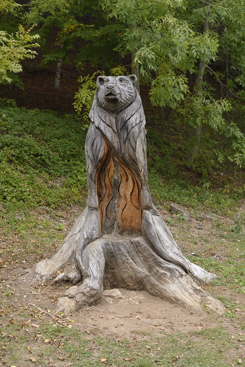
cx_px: 122
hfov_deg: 34.2
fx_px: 398
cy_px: 184
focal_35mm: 39
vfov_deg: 49.6
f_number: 4.5
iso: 400
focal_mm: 26
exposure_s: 1/160
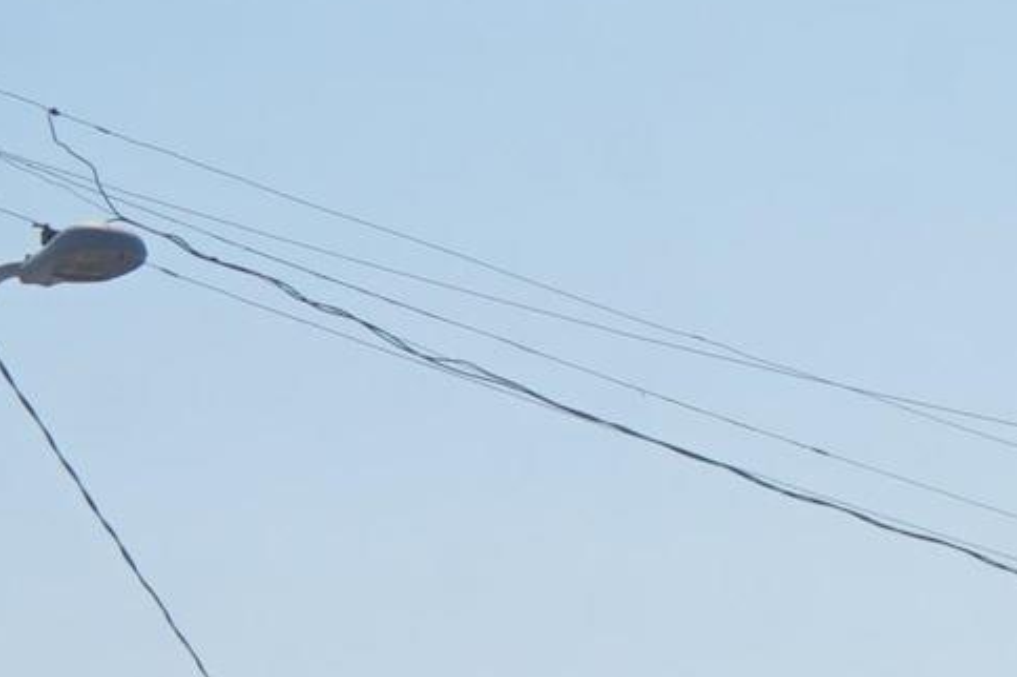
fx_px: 6724
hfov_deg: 7.9
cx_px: 2612
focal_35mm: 238
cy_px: 1917
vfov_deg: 5.5
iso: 100
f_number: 16
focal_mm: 25
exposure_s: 1/160
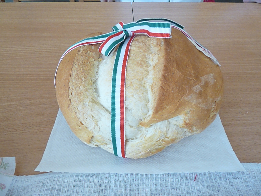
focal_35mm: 27
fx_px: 204
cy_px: 98
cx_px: 130
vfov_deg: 51.4
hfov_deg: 65.3
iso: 800
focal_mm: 4.8
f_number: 3.2
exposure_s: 1/125
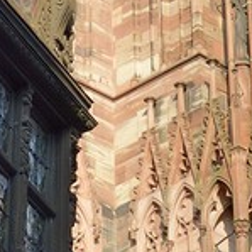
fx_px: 2553
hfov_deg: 5.6
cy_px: -655
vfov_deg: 5.2
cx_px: 76
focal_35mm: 310
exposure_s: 1/250
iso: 200
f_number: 6.3
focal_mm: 34
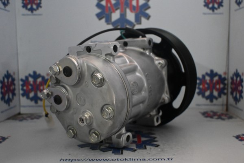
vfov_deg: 35.5
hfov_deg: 51.3
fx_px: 254
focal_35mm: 38
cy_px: 82
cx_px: 122
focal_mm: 25
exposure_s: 1/60
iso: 4500
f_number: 4.2
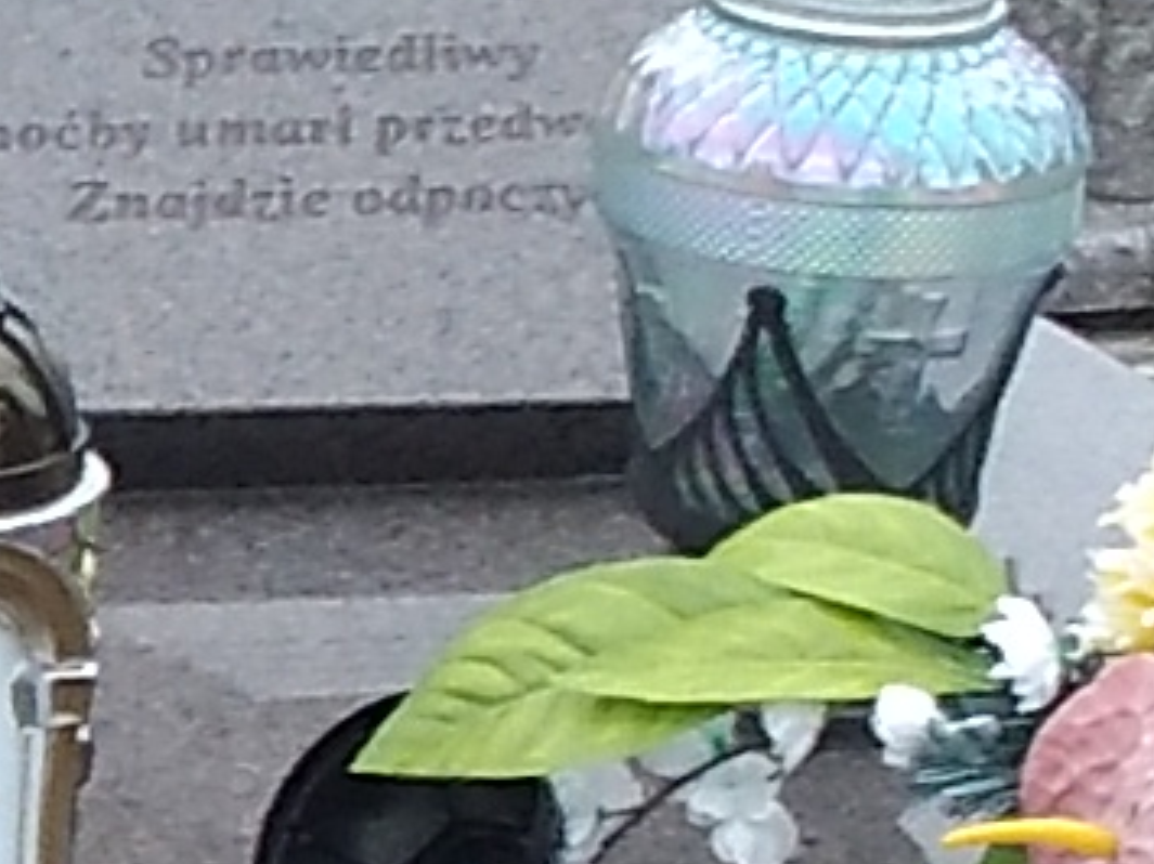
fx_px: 7065
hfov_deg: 9.1
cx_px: -647
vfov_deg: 7.0
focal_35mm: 212
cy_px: 822
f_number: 2.4
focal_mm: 2.39
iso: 100
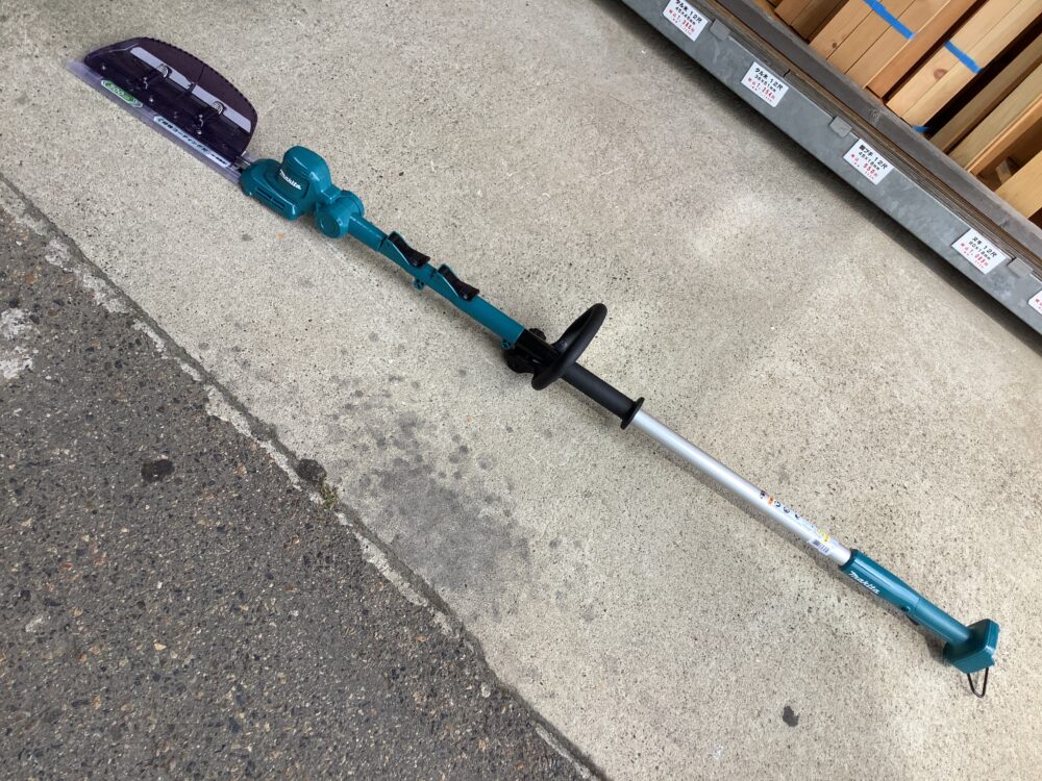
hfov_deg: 58.4
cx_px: 521
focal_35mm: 31
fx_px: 933
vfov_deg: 45.4
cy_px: 390
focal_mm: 3.3
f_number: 2.4
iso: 25
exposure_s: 1/354
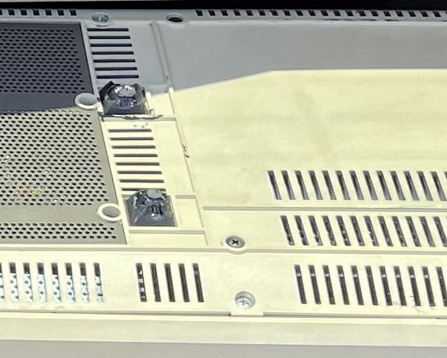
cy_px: 210
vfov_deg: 8.8
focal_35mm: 175
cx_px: -334
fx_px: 2315
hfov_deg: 10.4
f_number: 1.5
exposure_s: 1/567
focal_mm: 5.7
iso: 50
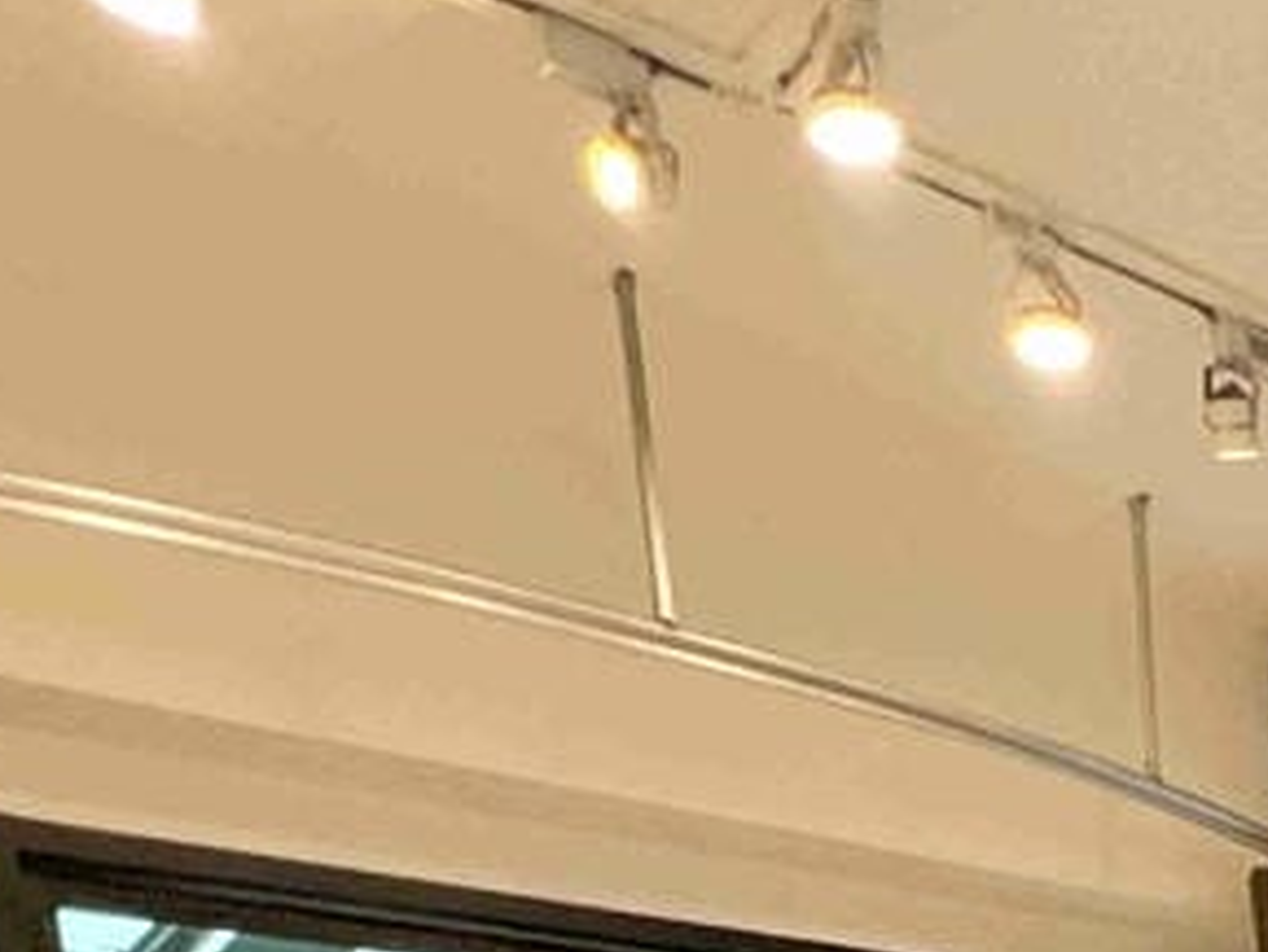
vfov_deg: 18.4
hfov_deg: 28.1
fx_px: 1979
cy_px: 1882
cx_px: 1724
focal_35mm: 54
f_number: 1.8
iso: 320
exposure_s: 1/60
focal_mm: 1.57
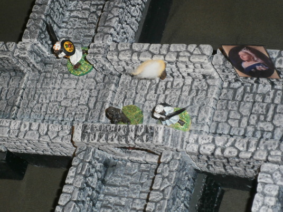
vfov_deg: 14.6
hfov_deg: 19.4
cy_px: 106
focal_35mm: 101
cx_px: 142
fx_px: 826
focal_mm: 17.8
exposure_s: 1/80
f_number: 5.4
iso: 200
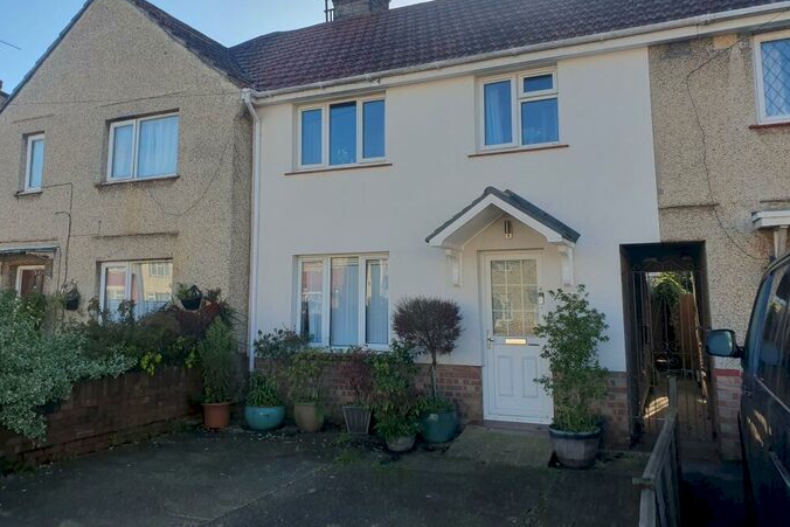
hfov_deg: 65.5
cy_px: 226
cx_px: 387
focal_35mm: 28
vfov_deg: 46.3
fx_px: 615
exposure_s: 1/1104
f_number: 2.4
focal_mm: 4.32
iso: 50
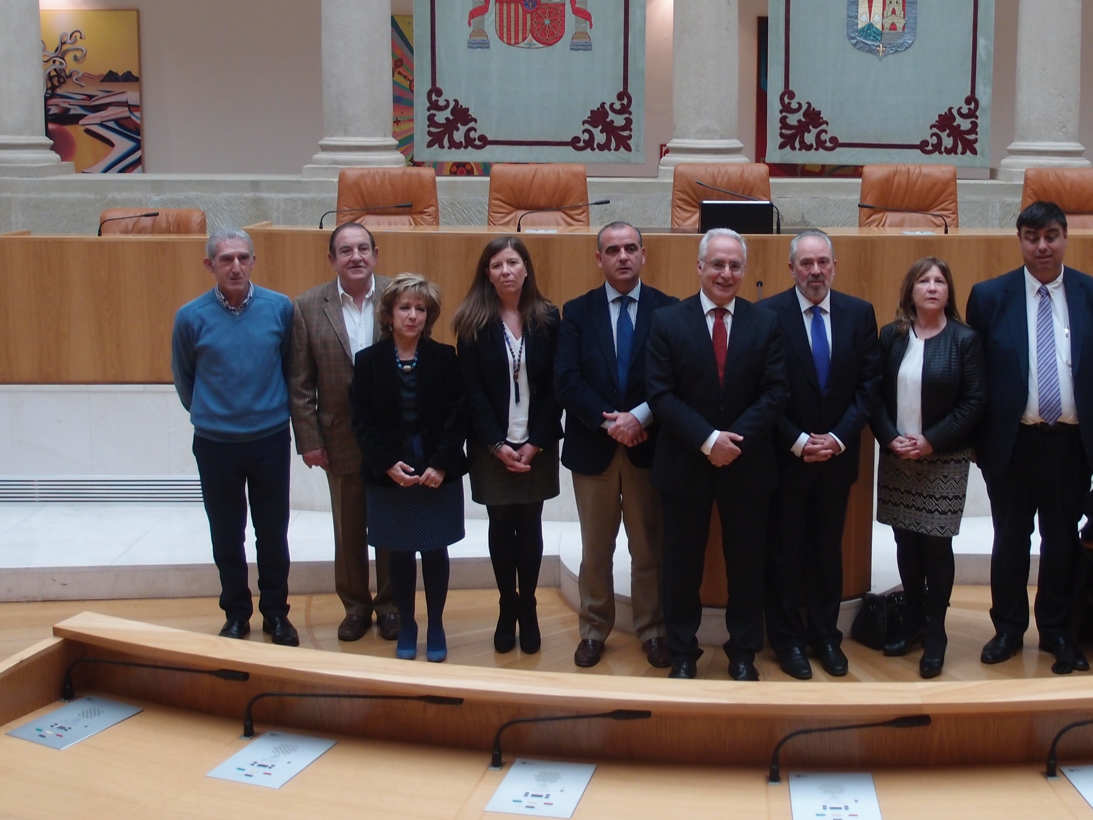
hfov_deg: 41.7
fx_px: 1421
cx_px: 700
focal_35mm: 45
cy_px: 282
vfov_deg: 32.0
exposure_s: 1/80
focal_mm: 6.87
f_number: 1.9
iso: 125
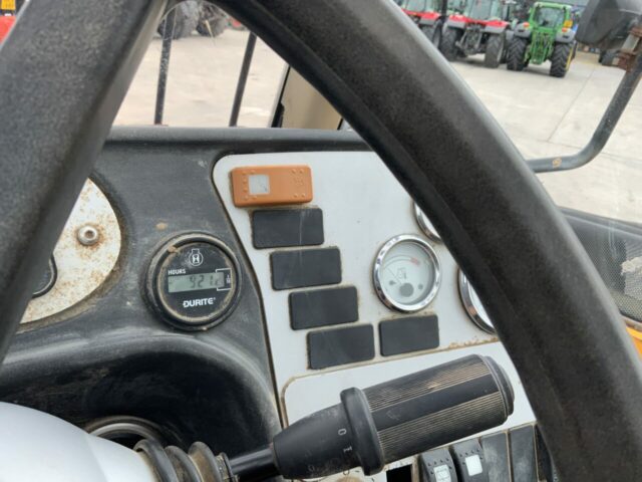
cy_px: 241
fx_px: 538
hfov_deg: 61.7
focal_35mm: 29
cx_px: 321
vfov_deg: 48.2
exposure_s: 1/226
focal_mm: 3
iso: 16
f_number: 1.8
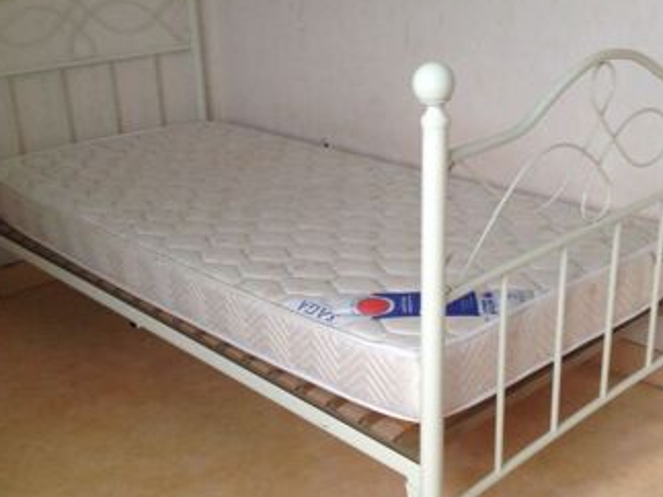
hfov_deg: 38.9
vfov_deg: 29.7
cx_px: 337
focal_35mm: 49
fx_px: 938
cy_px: 242
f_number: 2.4
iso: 80
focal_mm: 4.12
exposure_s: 1/20
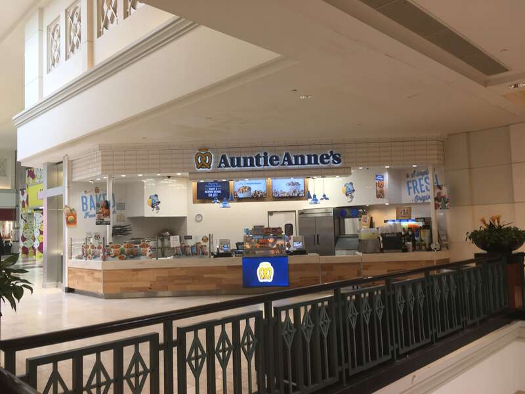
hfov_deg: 61.7
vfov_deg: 48.2
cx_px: 262
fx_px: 440
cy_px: 197
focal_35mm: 29
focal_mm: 4.15
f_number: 2.2
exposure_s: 1/30
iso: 32
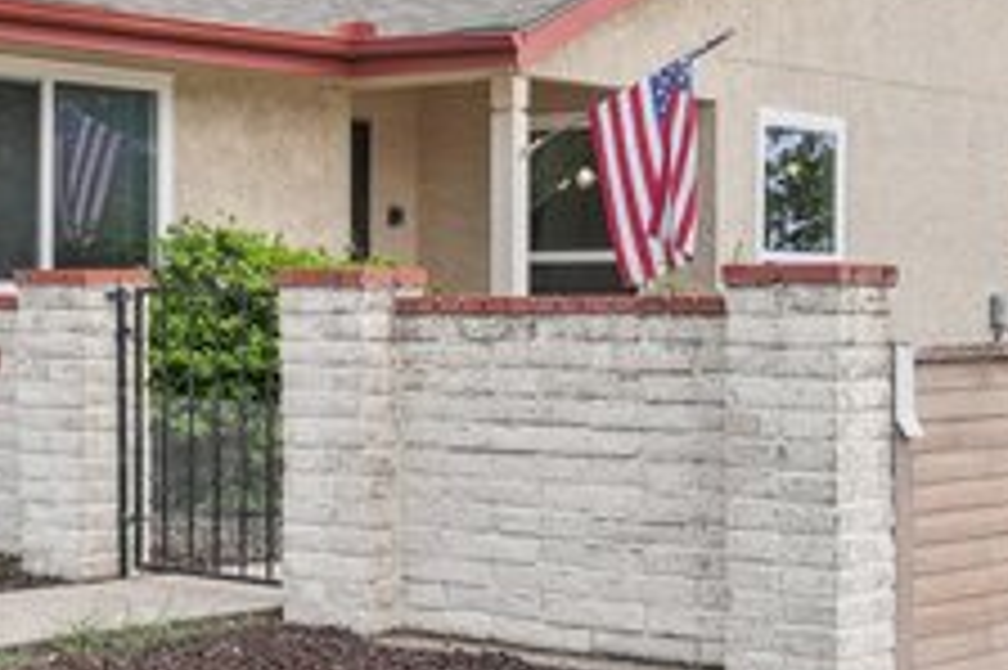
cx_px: 176
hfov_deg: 24.0
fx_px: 2322
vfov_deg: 16.4
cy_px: 245
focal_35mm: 83
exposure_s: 1/500
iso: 200
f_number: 8
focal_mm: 29
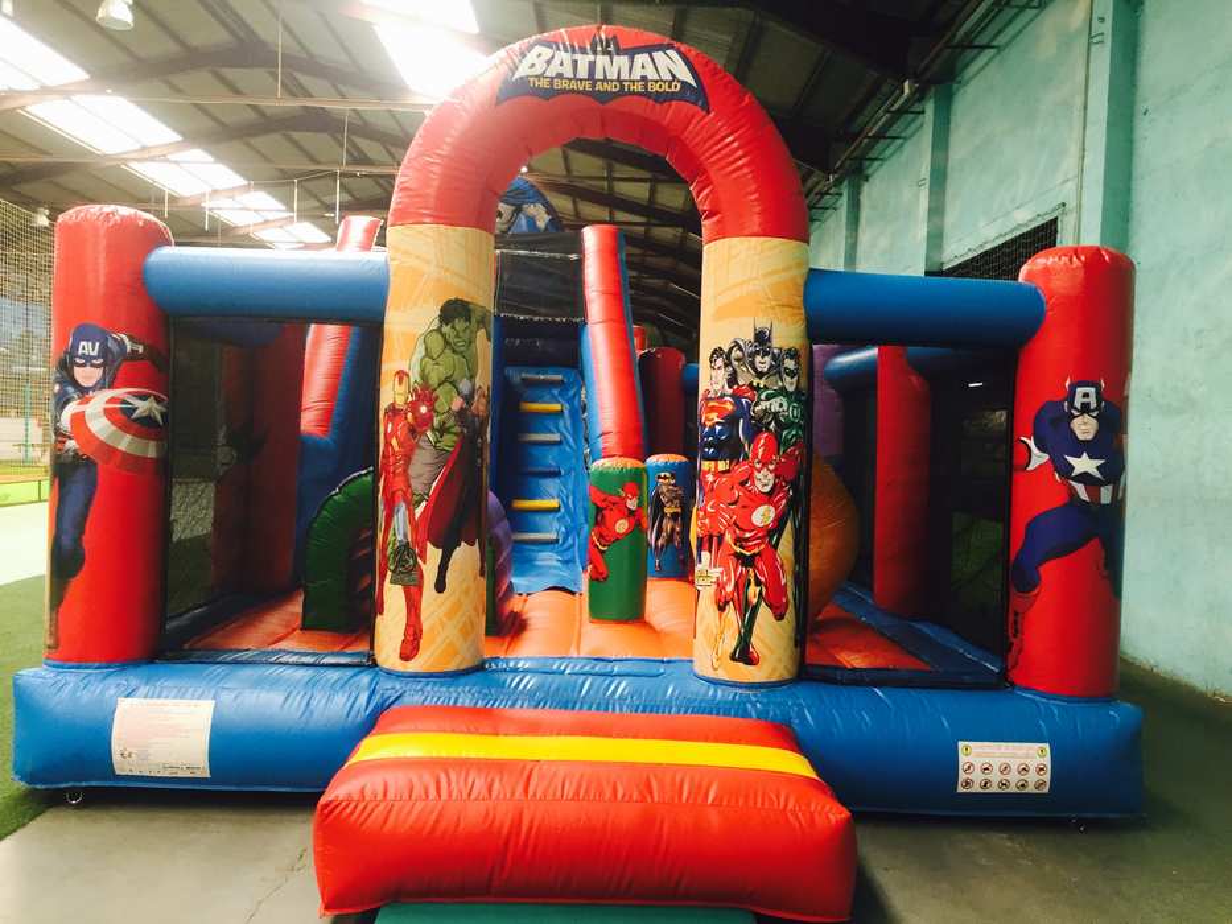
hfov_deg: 61.7
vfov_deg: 48.2
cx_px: 616
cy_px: 462
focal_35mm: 29
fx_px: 1032
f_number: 2.2
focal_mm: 4.15
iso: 50
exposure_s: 1/30
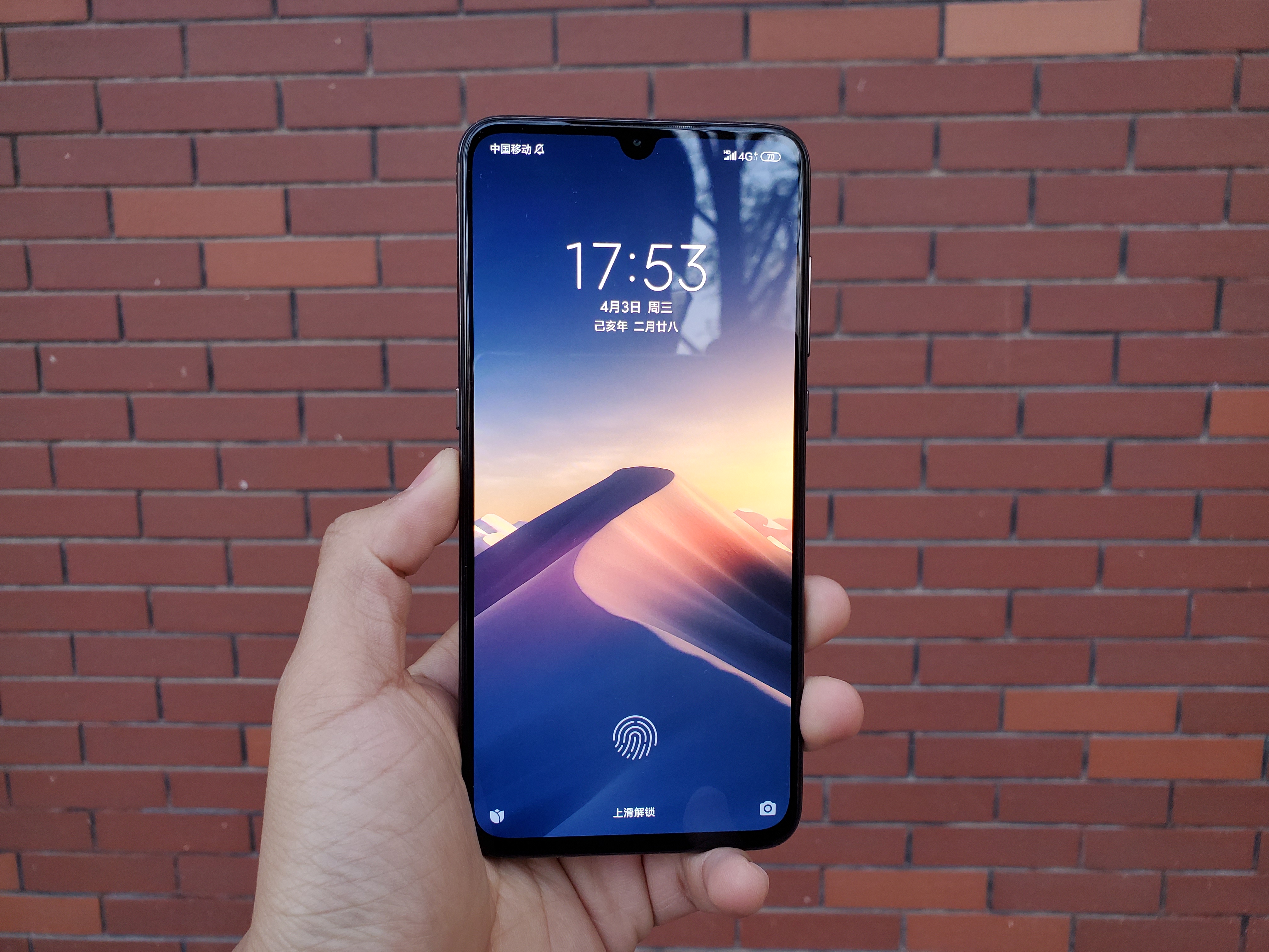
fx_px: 953
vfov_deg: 53.1
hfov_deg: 67.3
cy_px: 476
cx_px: 634
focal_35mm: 26
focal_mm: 4.3
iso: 200
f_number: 2.4
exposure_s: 1/100
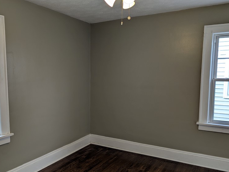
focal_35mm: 33
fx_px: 219
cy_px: 97
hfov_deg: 54.8
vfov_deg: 42.9
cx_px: 90
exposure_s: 1/120
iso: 45
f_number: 1.85
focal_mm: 6.81
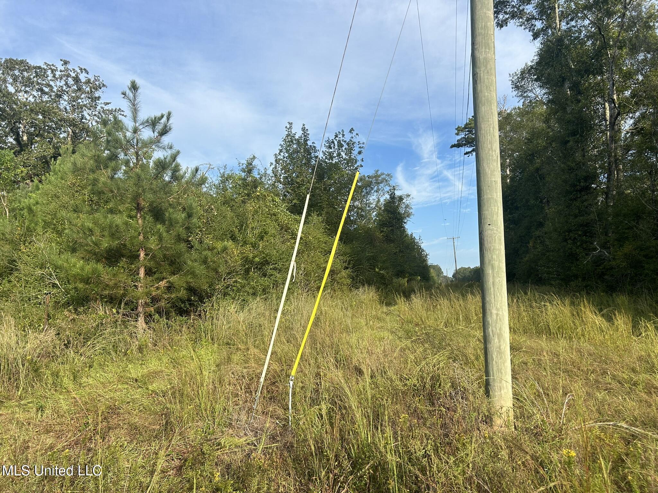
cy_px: 246
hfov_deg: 67.3
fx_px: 494
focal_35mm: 26
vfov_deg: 53.1
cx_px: 329
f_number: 1.5
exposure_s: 1/2404
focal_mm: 5.7
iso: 50
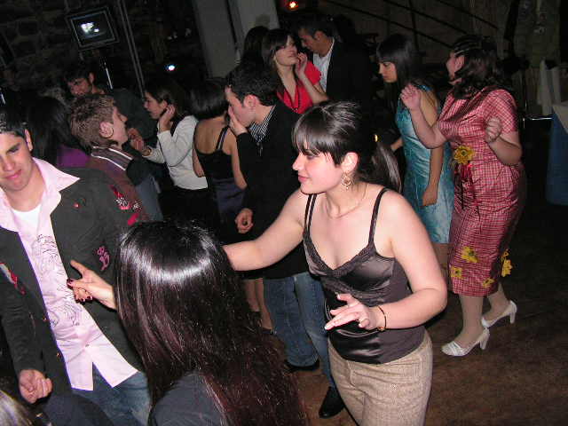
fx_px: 591
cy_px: 213
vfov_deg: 39.7
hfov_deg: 51.4
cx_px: 284
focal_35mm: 36
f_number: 3.2
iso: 200
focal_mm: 6
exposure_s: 1/40
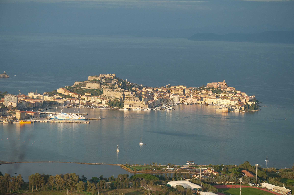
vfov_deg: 11.4
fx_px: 979
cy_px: 98
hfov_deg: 17.1
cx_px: 147
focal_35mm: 120
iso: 200
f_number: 5.6
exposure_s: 1/500
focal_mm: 80
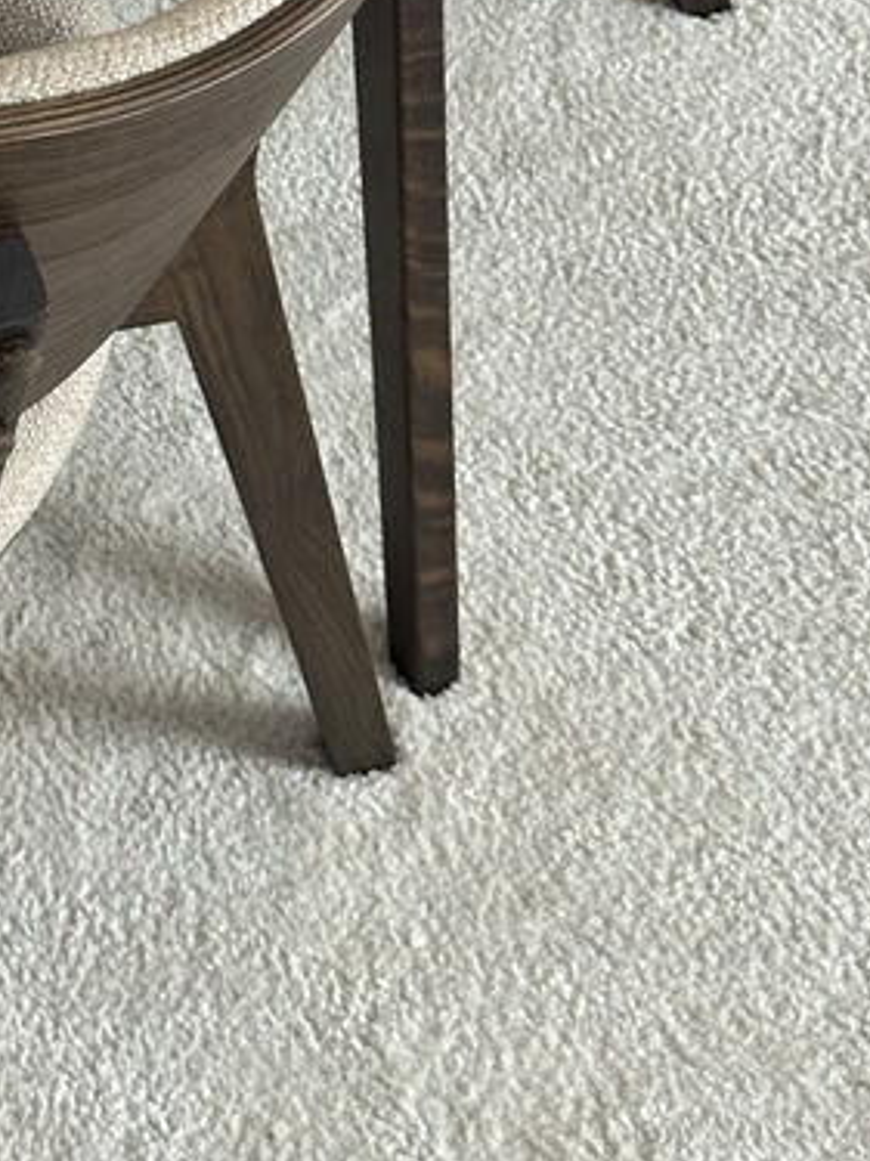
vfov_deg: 14.7
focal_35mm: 128
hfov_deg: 11.4
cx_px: -102
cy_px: -381
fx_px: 4292
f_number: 1.78
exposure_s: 1/56
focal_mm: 6.86
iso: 250
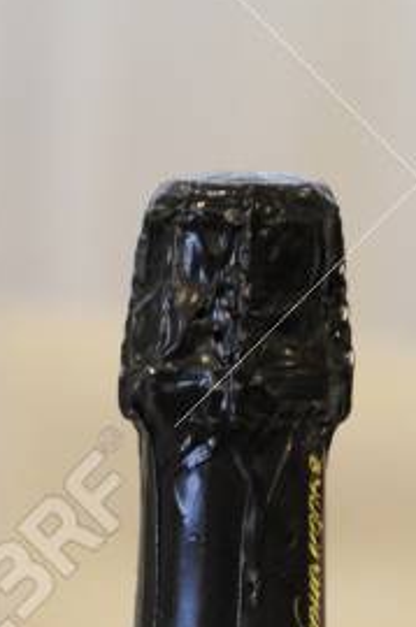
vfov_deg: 7.5
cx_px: -86
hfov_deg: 5.1
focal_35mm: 270
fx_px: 4698
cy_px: 1012
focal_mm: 56
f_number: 2.8
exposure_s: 1/160
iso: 1600
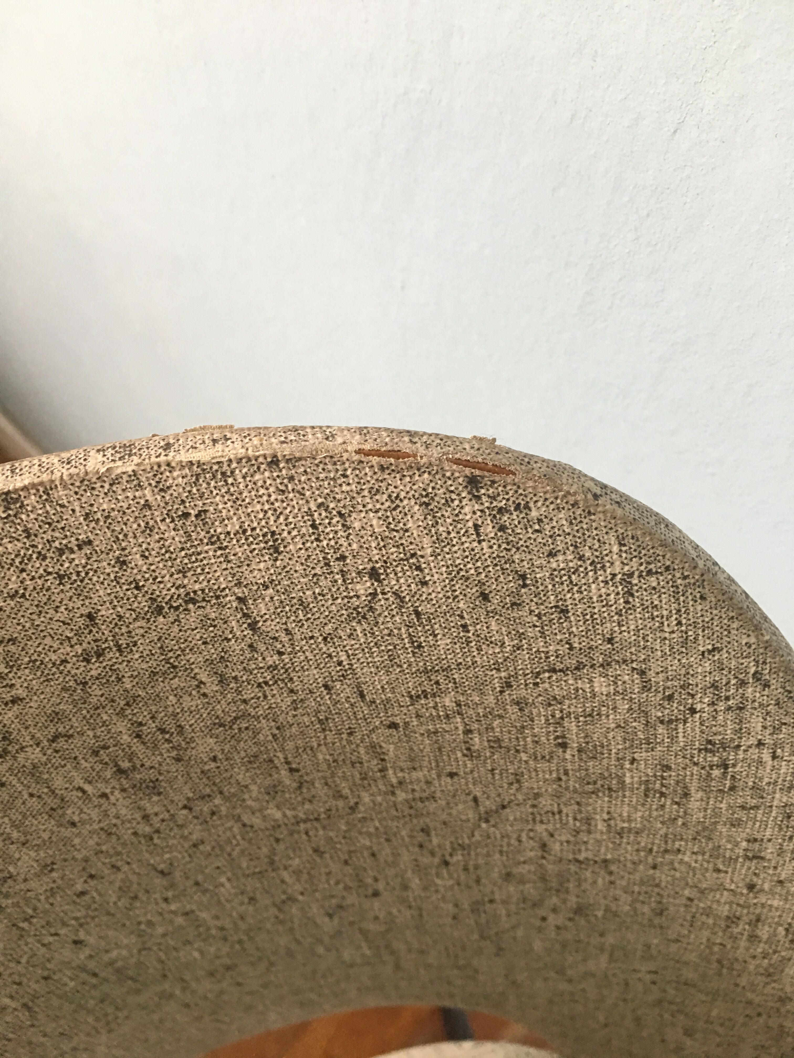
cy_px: 529
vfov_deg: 61.7
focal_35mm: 29
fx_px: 887
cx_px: 397
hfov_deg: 48.2
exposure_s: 1/17
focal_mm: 4.15
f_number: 2.2
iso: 64
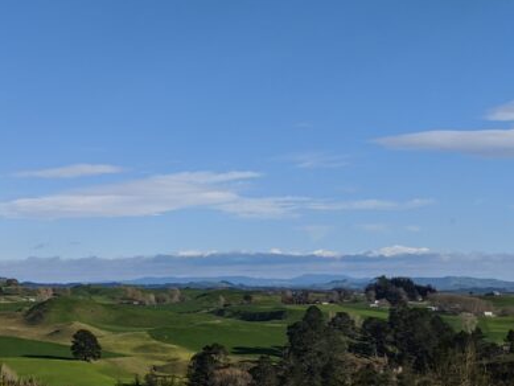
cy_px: 290
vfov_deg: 20.6
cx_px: -131
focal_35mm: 71
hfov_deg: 24.4
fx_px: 1055
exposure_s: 1/4695
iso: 54
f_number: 1.8
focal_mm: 4.44
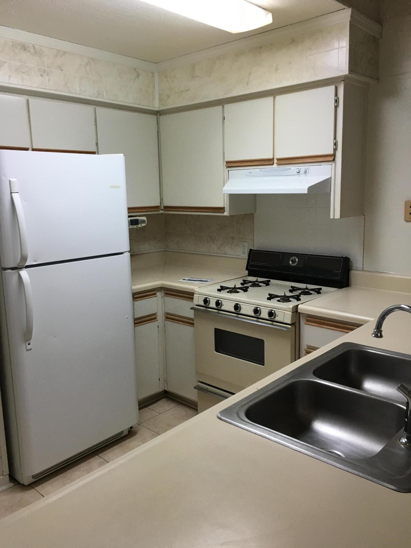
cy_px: 274
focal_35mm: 29
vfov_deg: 61.7
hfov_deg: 48.2
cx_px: 206
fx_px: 459
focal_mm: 4.15
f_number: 2.2
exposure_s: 1/30
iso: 40
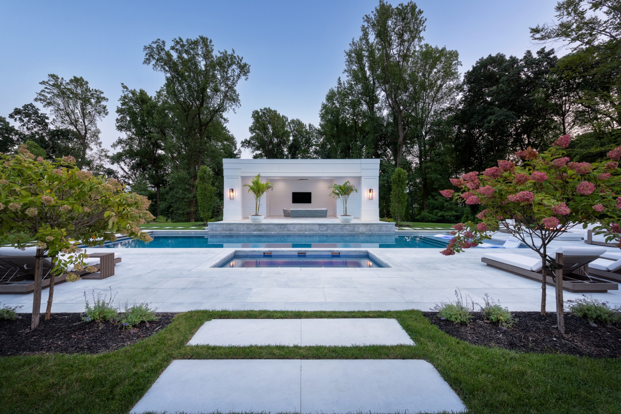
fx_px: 241
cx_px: 310
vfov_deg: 81.2
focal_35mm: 14
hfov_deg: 104.3
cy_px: 207
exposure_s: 1/30
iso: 250
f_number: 8
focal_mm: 14
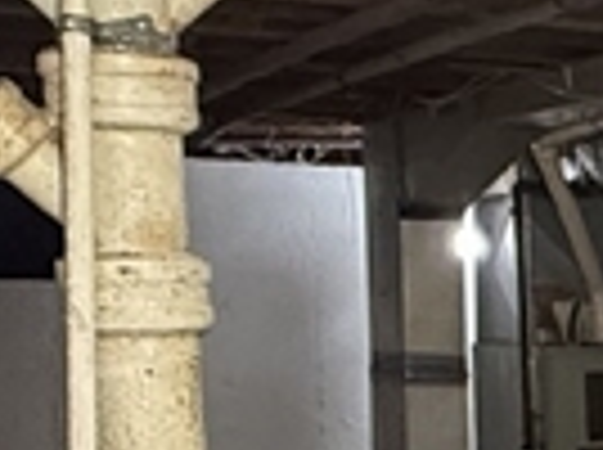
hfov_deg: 14.8
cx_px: 1233
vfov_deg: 13.5
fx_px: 1861
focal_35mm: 107
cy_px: 513
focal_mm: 2.22
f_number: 2.2
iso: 500
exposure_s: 1/120
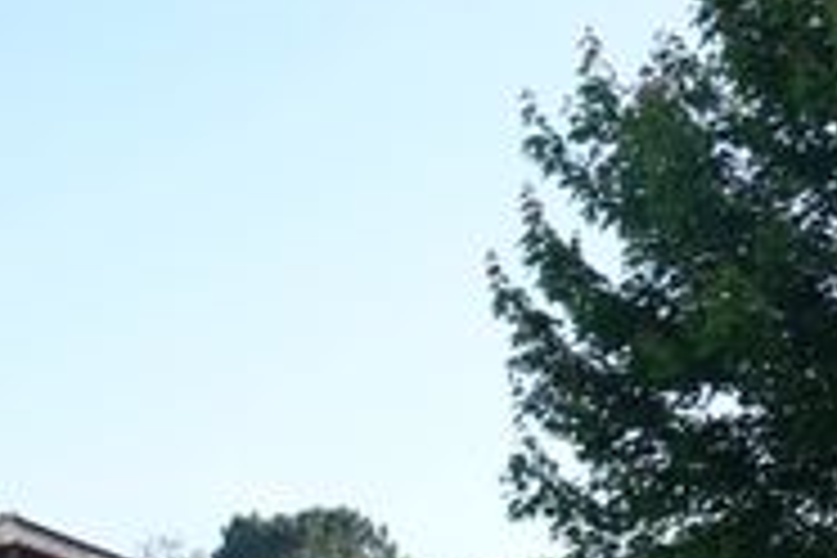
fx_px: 2697
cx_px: 122
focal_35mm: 116
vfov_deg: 11.3
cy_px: 878
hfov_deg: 17.4
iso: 100
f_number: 4
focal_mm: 13.31
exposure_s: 1/320
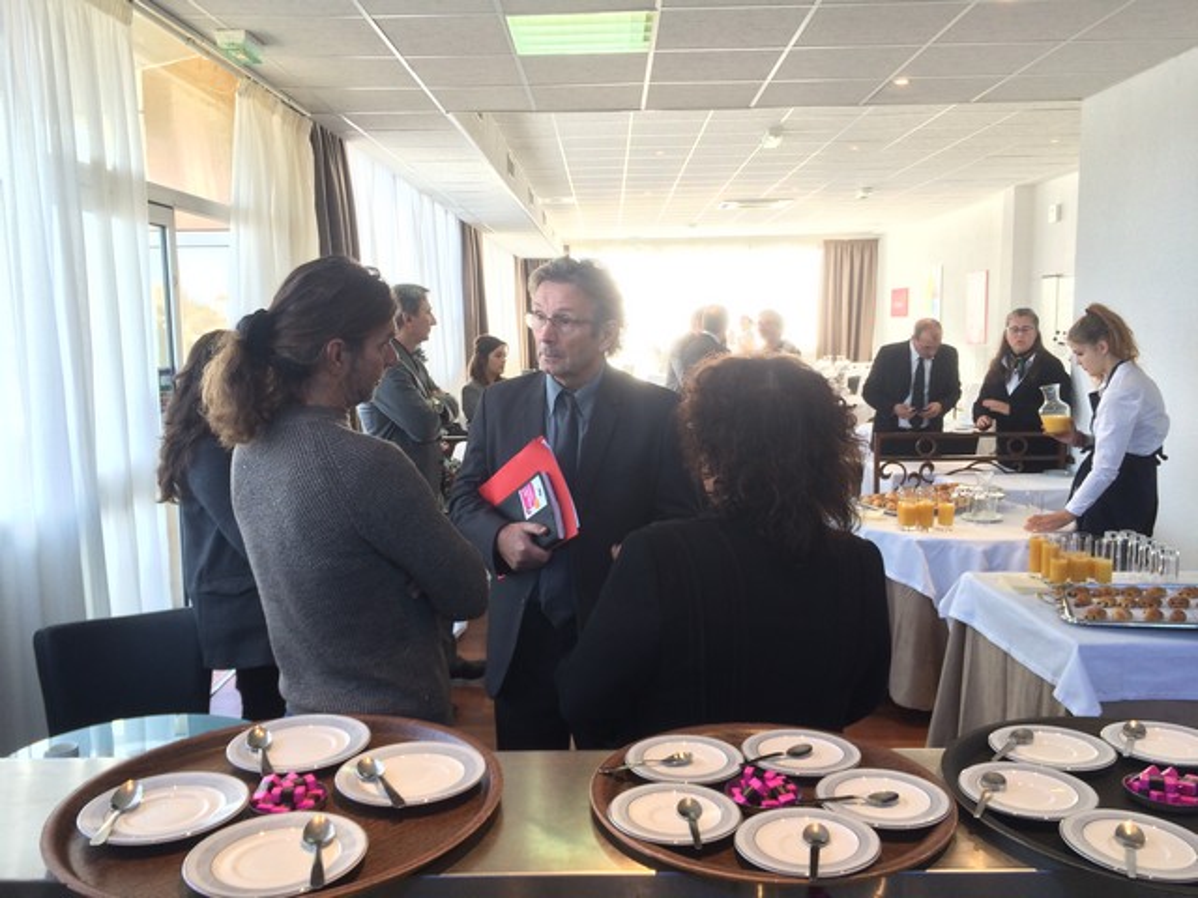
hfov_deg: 61.7
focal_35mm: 29
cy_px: 449
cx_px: 599
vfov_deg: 48.2
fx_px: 1004
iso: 50
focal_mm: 4.15
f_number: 2.2
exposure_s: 1/50
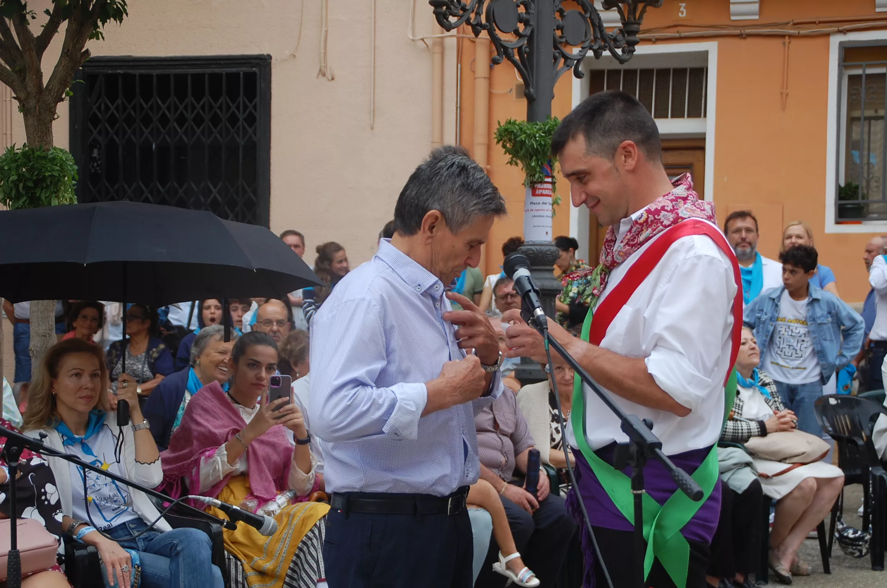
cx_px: 444
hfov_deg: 28.1
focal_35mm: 72
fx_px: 1771
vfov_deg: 18.9
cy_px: 294
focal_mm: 48
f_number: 6.3
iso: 200
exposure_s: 1/160
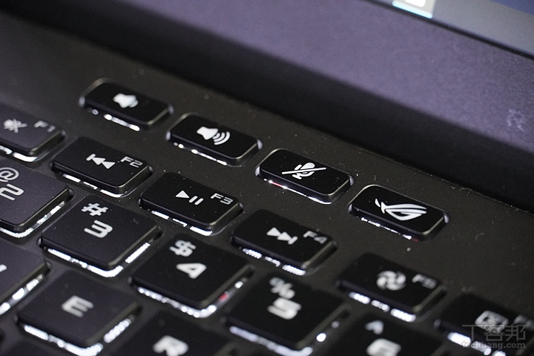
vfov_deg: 7.6
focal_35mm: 180
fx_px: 2670
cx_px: 267
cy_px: 178
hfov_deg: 11.4
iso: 6400
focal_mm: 120
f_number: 5.6
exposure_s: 1/50
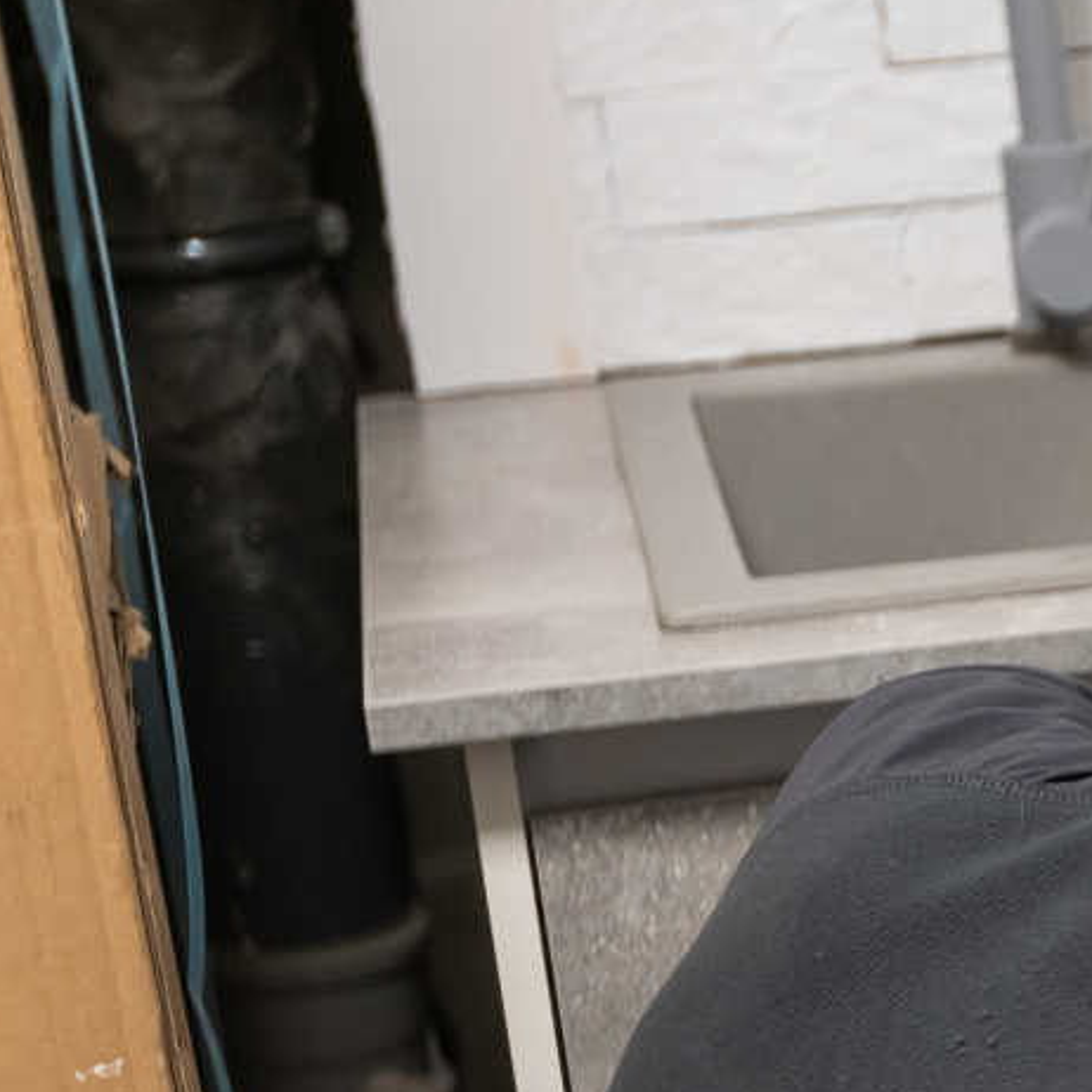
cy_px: 1104
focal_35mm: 135
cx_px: 2061
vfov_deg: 12.8
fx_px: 4818
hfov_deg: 11.8
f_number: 2.8
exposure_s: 1/80
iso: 250
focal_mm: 34
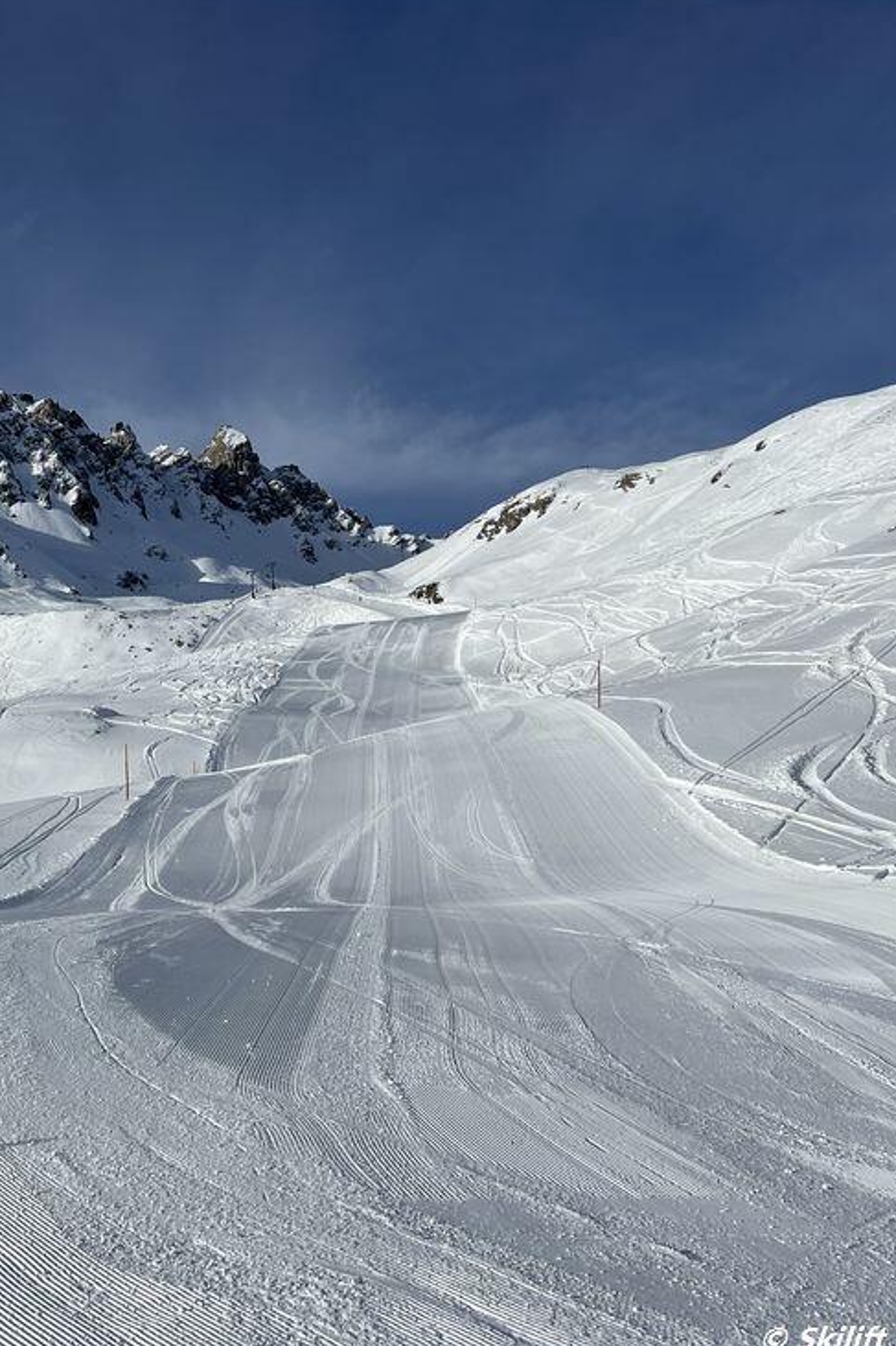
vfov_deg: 51.9
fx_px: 1382
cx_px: 208
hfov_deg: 35.0
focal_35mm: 37
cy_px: 668
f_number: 1.5
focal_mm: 5.7
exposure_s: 1/12658
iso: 50
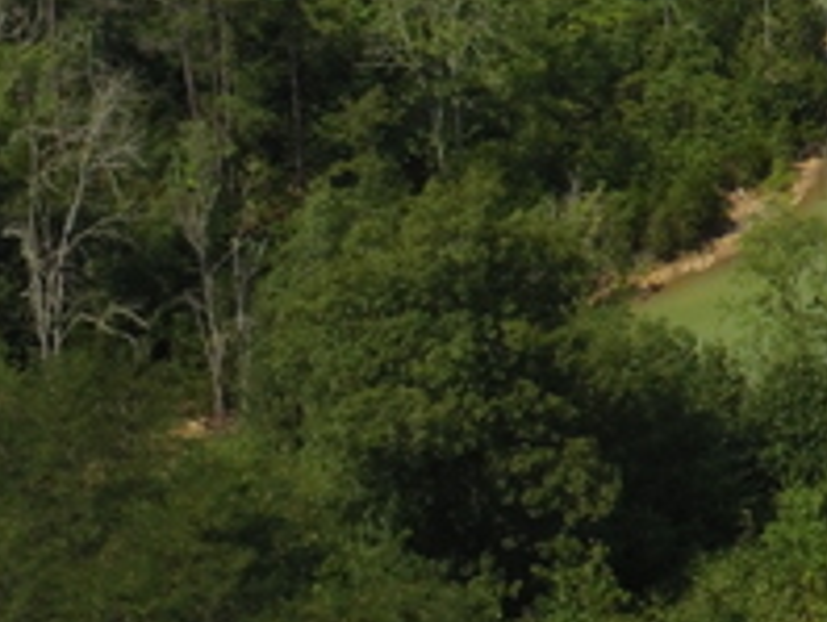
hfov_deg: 20.5
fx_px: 1866
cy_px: -363
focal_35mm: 78
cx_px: 1318
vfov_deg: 16.8
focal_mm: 3.61
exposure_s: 1/1792
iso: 100
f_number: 2.8
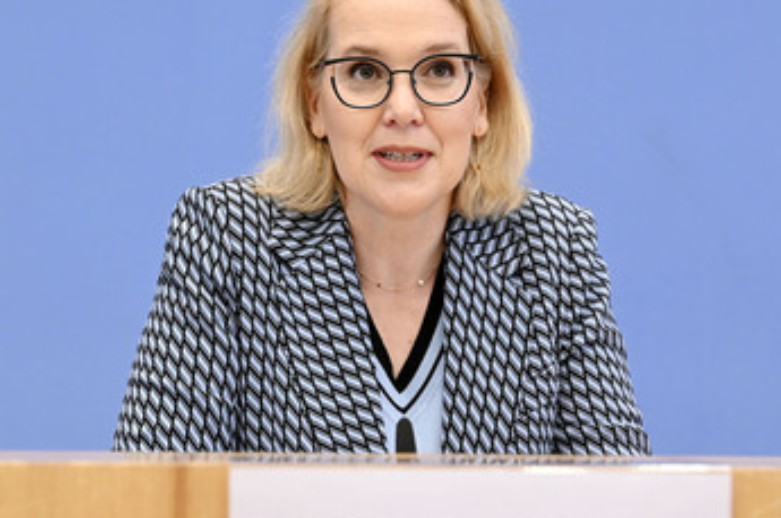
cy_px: 256
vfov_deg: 13.4
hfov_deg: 20.0
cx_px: 411
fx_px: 2210
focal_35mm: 102
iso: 3200
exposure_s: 1/400
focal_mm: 78
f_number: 5.6
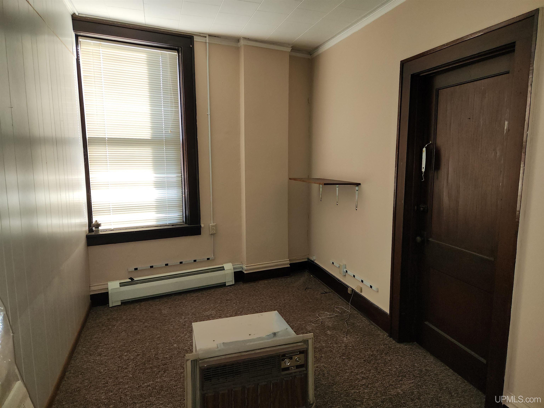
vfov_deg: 58.9
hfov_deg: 73.9
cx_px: 272
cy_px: 204
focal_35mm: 23
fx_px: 361
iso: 100
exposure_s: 1/24
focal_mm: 5.4
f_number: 1.8
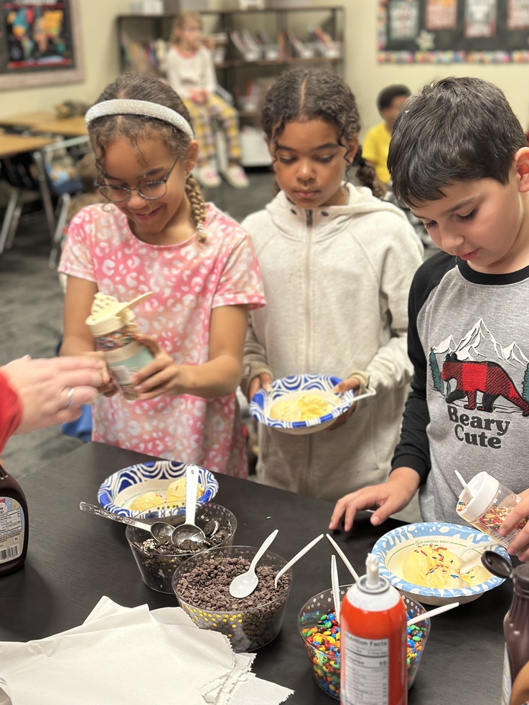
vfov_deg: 38.2
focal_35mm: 50
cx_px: 271
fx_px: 1019
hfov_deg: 29.1
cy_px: 364
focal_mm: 6.86
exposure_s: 1/60
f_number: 1.78
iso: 250
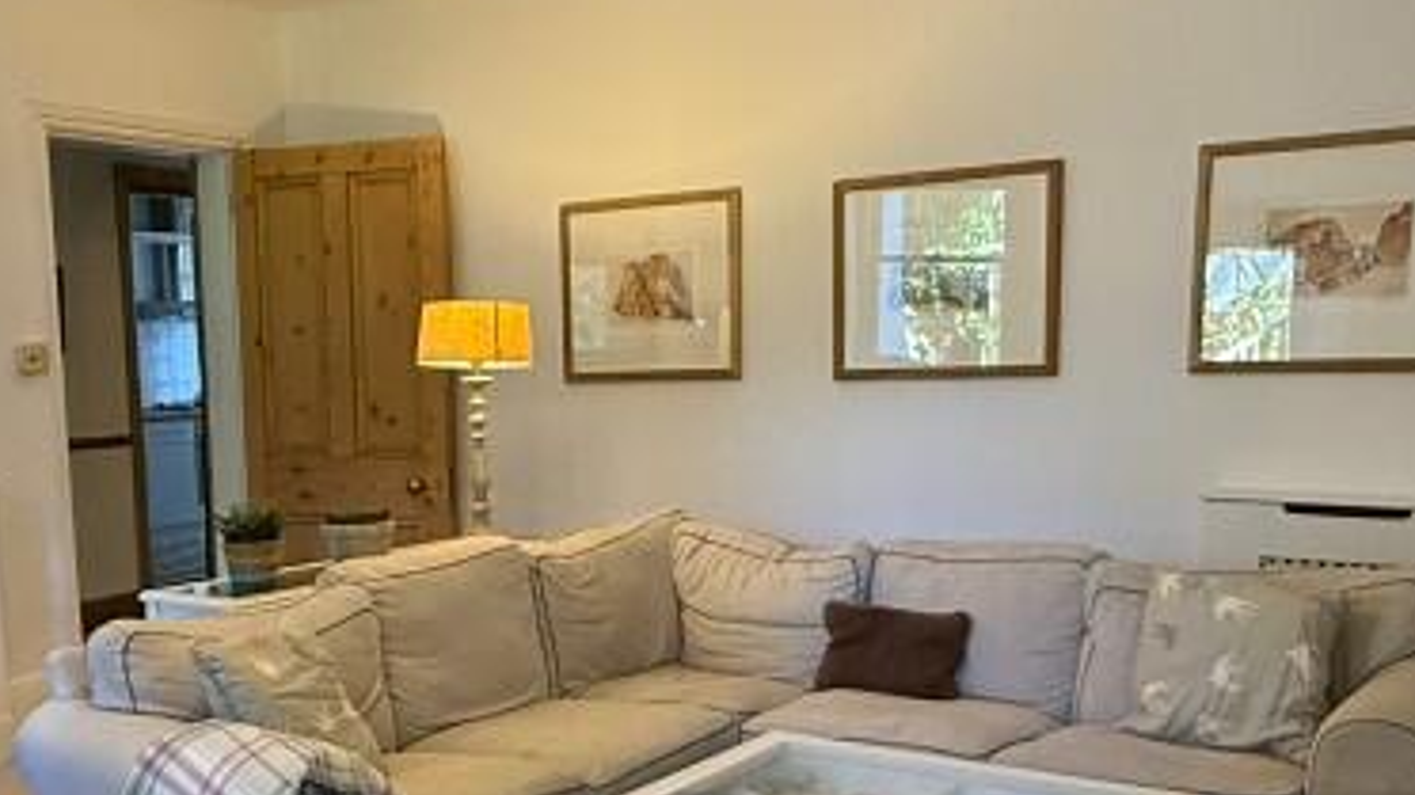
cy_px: 620
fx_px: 1575
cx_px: 529
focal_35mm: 42
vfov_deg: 27.8
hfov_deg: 47.9
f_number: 2.2
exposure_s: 1/50
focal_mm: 2.22
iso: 200
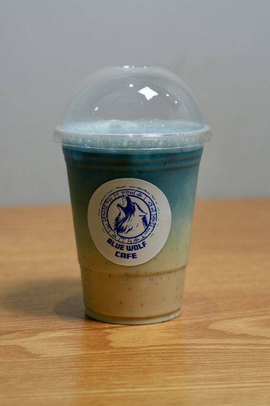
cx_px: 135
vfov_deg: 27.0
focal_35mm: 75
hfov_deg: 18.2
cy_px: 203
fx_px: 844
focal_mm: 50
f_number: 4
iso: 400
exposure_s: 1/80
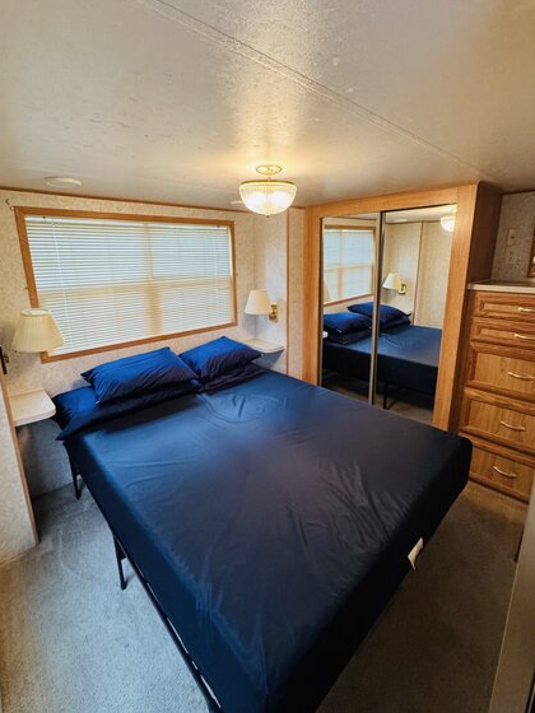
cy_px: 328
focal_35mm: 16
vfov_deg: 94.3
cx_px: 266
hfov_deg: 78.1
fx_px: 330
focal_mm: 2.22
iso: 400
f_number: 2.2
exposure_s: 1/60
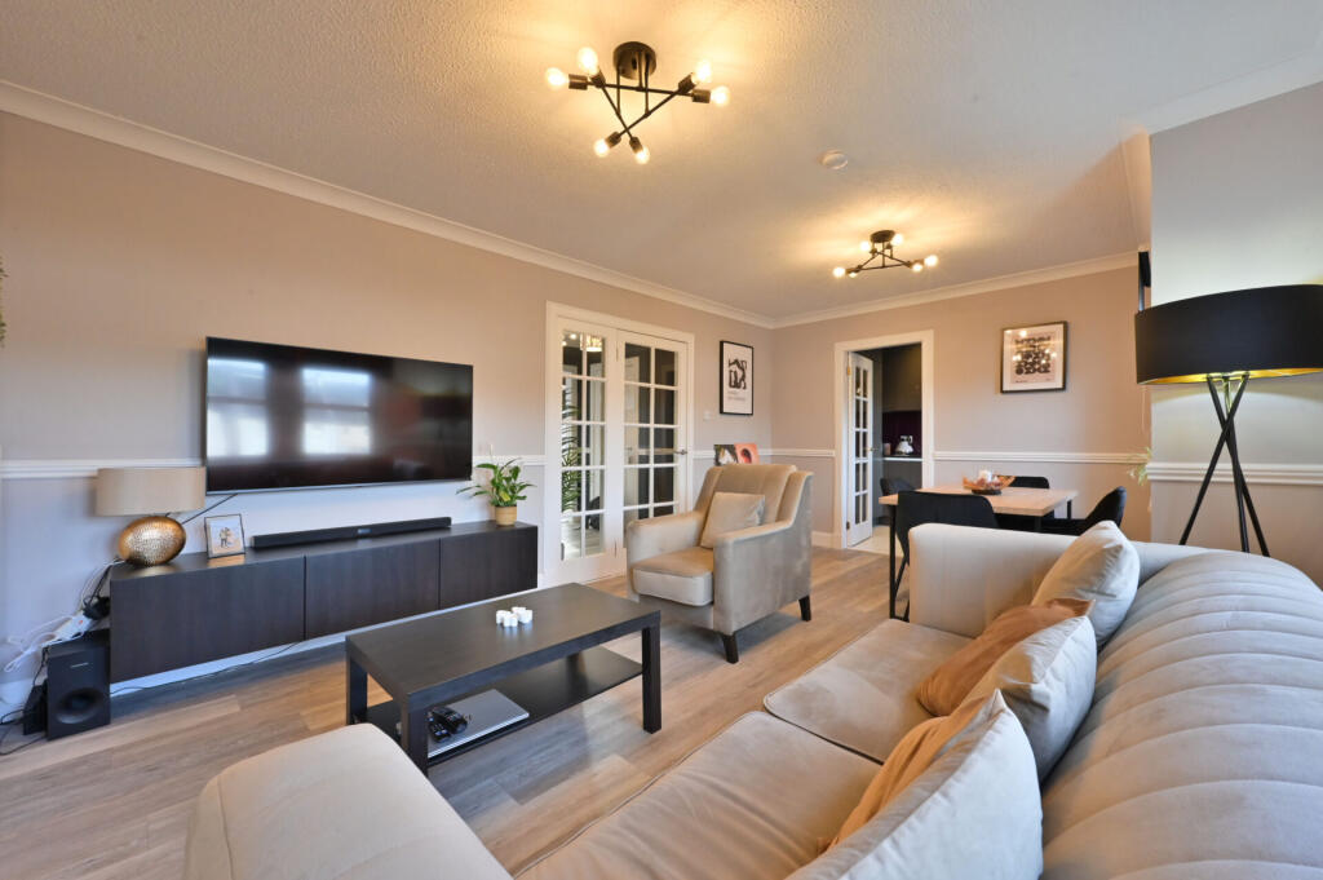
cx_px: 662
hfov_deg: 104.3
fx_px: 514
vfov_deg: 81.1
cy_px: 440
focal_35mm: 14
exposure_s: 1/50
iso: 2500
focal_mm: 14
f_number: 13
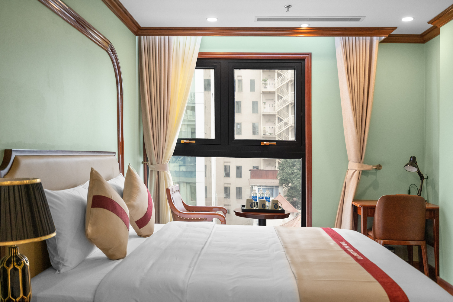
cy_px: 151
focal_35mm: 33
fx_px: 415
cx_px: 226
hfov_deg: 57.2
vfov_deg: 40.0
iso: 1000
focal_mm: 33
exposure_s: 1/250
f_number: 4
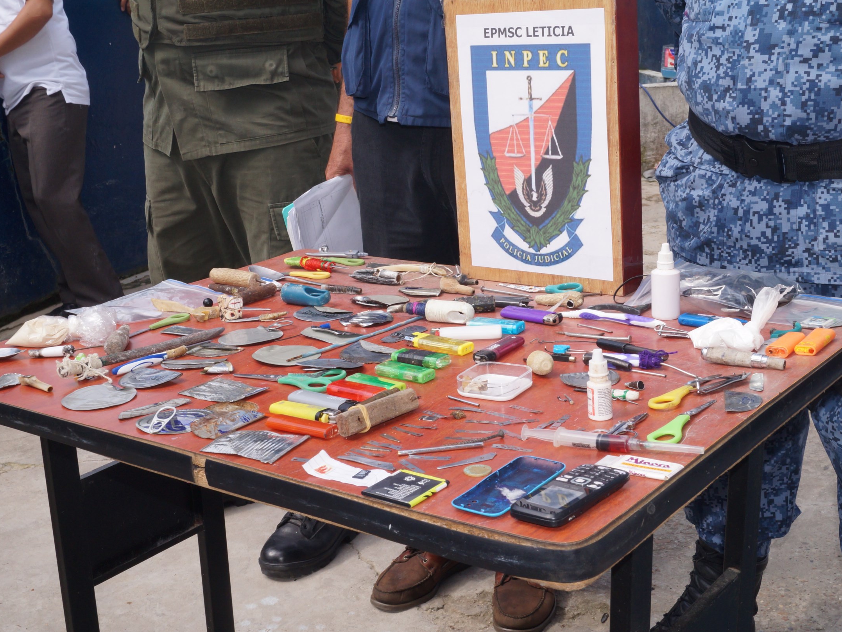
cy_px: 317
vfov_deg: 31.5
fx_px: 1119
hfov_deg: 41.2
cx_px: 403
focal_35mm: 46
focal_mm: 28
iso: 400
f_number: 16
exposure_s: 1/160
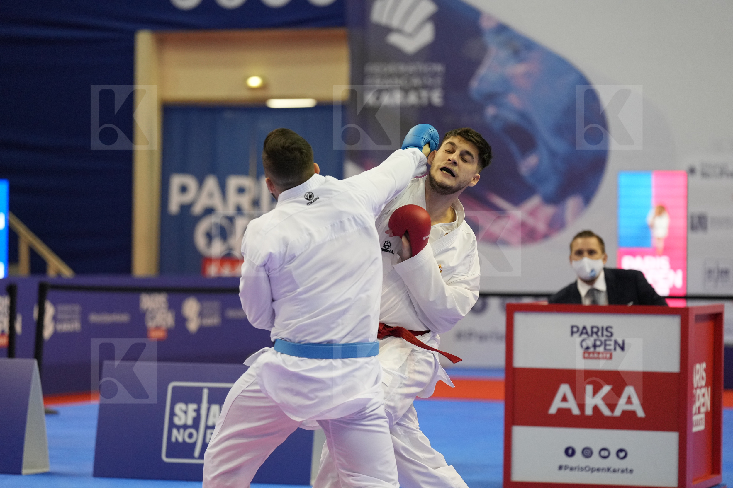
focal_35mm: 135
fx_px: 2748
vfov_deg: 10.2
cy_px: 244
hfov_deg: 15.2
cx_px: 366
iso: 3200
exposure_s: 1/1000
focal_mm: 135
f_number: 2.8
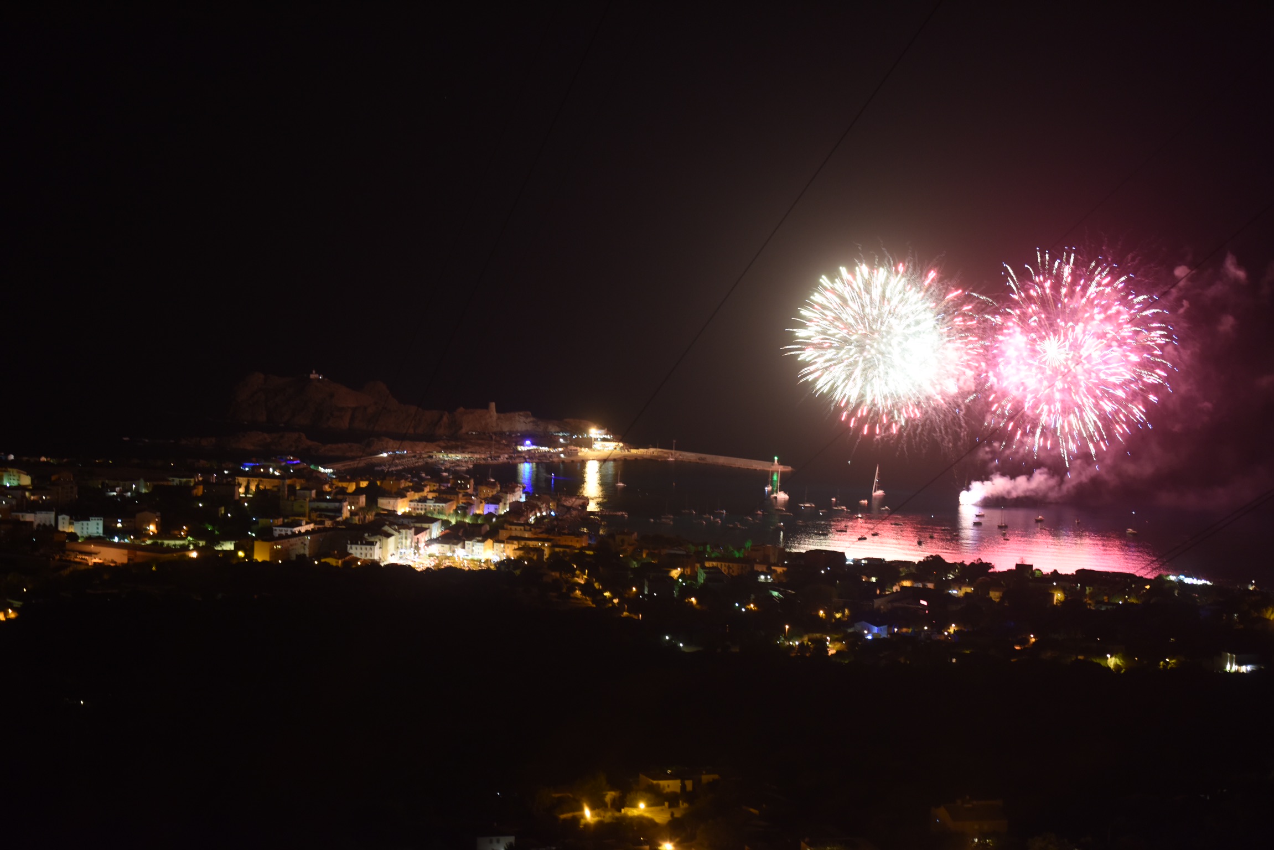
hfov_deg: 28.8
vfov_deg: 19.5
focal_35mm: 70
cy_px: 425
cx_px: 637
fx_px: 2478
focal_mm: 70
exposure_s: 1/4
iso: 1250
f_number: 2.8
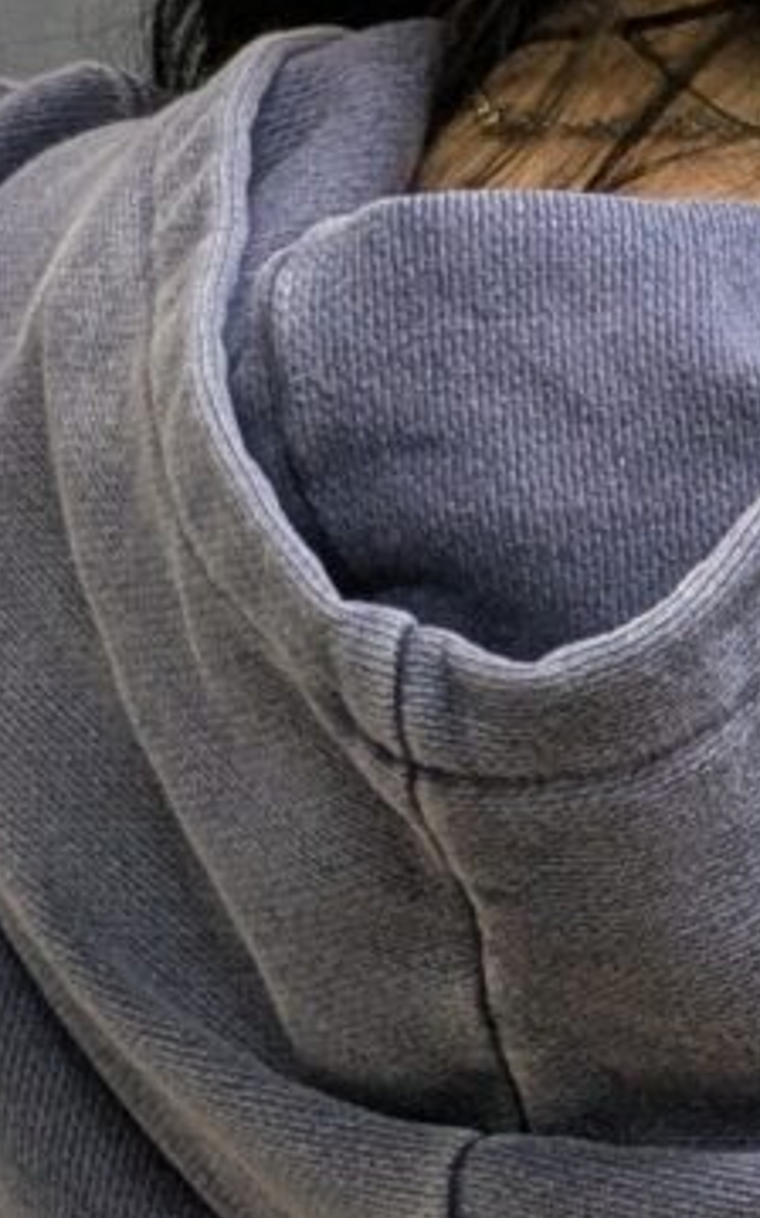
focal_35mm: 189
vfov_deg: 10.7
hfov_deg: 5.9
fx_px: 6271
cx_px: 2979
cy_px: 1886
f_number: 1.89
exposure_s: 1/60
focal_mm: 5.43
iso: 86
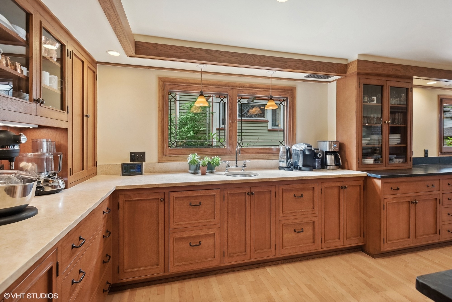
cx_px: 226
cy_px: 151
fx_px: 214
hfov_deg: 93.3
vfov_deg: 70.5
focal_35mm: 17
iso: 2000
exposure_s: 1/160
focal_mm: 17
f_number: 8
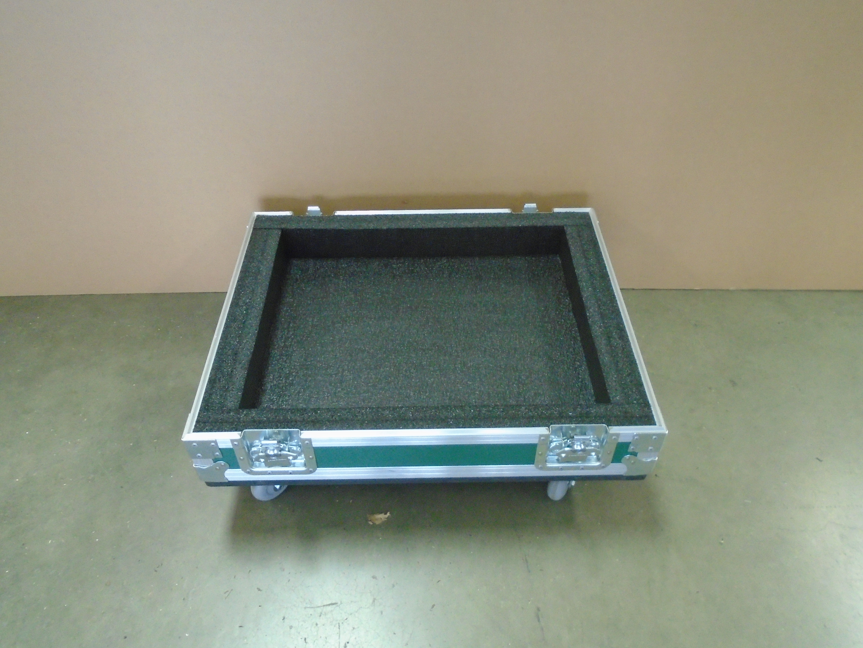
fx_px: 648
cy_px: 324
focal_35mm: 26
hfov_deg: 67.3
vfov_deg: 53.1
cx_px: 432
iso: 640
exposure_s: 1/40
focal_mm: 4.6
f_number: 3.2
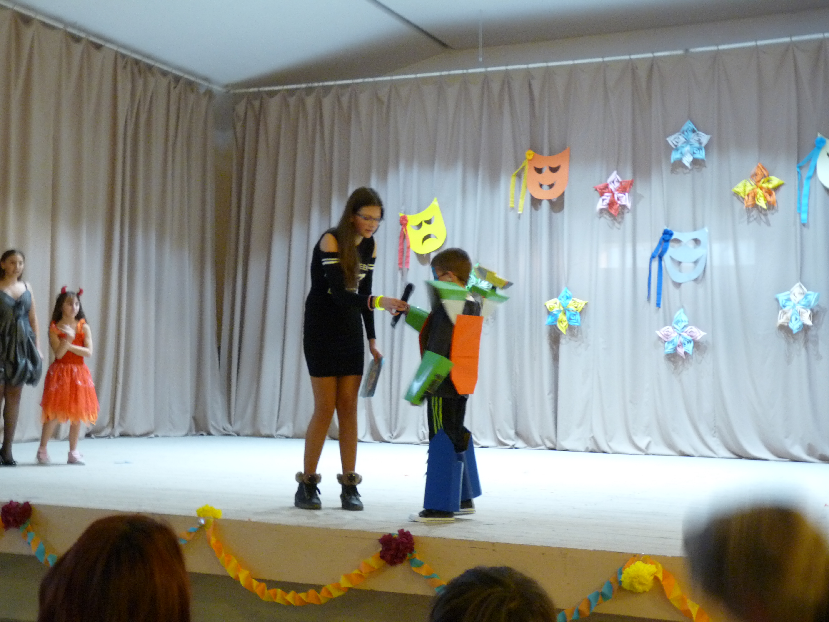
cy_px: 311
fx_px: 1245
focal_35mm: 52
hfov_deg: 36.8
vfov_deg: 28.0
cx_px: 414
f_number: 3.2
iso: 400
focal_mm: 9.2
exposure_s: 1/8
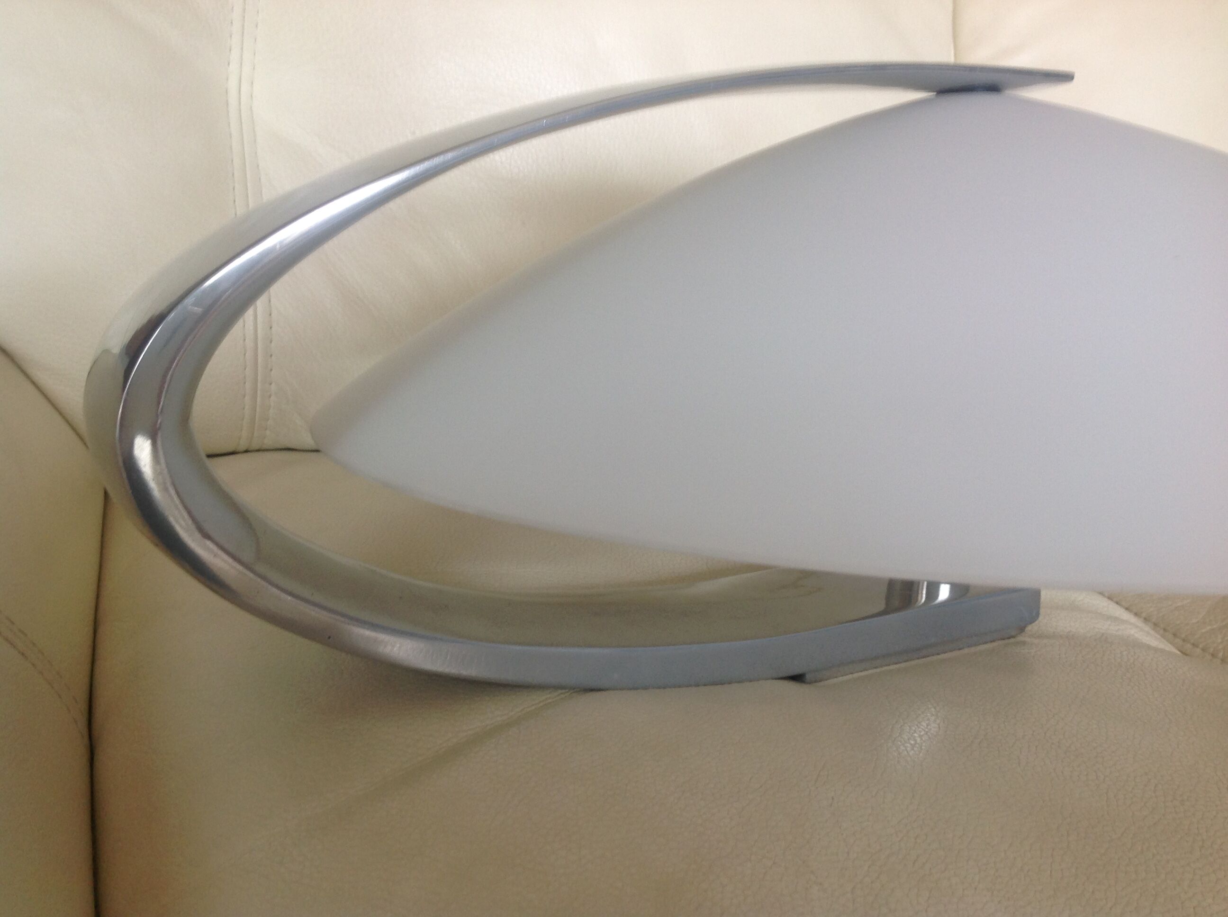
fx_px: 1240
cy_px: 458
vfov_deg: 40.6
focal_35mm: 35
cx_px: 614
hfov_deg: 52.7
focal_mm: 4.28
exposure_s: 1/15
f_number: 2.4
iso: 50
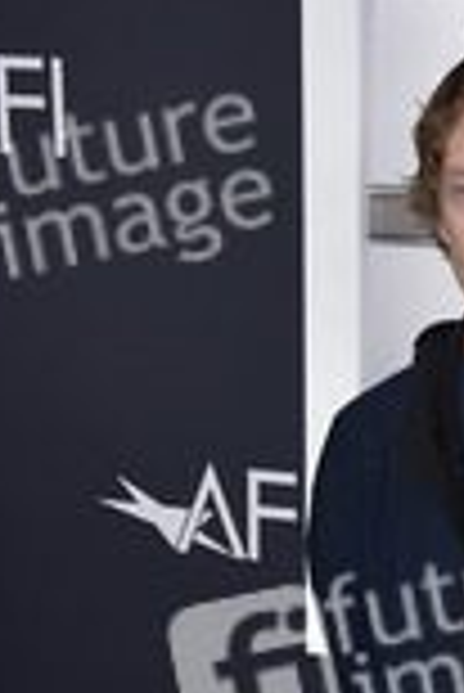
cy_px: 878
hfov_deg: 11.5
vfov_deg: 16.6
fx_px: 2257
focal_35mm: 117
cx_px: 534
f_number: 6.3
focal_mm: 45
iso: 500
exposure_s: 1/200
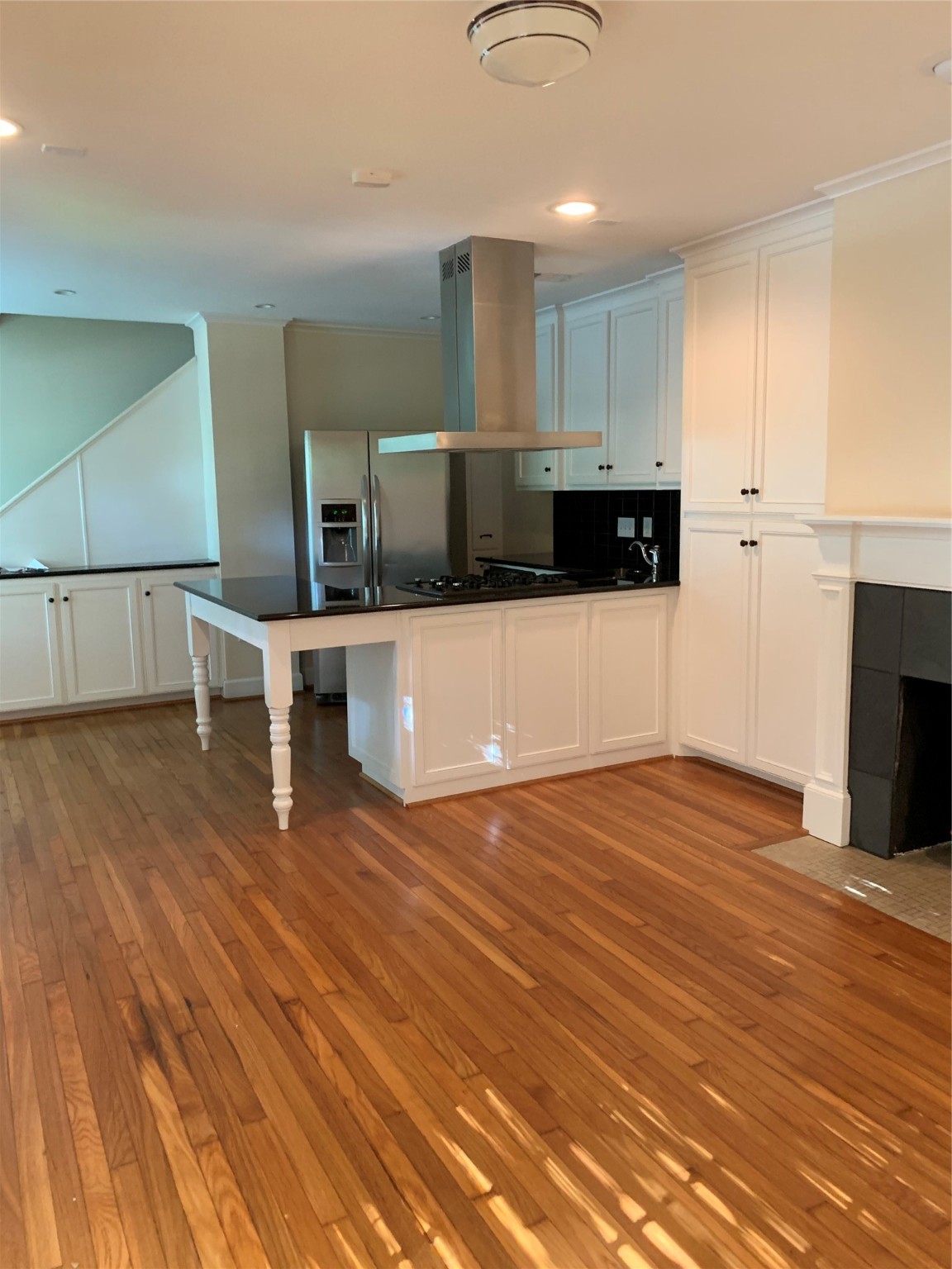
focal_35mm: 26
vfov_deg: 67.3
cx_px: 476
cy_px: 634
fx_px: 953
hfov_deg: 53.1
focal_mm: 4.25
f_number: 1.8
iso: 250
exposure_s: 1/40
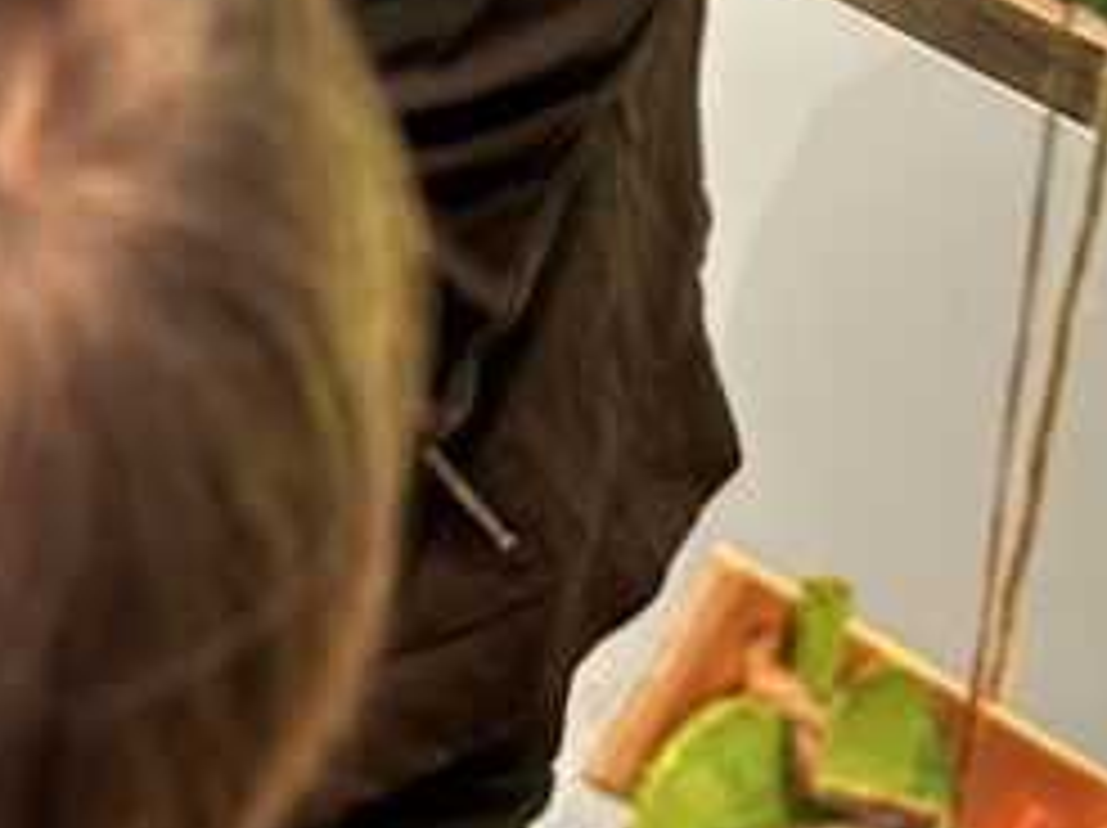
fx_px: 3195
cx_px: -248
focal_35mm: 100
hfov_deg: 18.5
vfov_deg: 14.2
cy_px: -216
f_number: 1.8
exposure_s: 1/60
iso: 200
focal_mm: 6.9
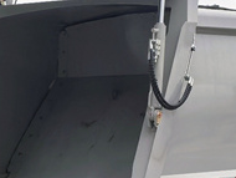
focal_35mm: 206
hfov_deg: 9.6
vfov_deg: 7.2
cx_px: 77
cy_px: 35
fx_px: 1406
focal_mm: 5.75
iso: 50
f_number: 2
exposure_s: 1/3165
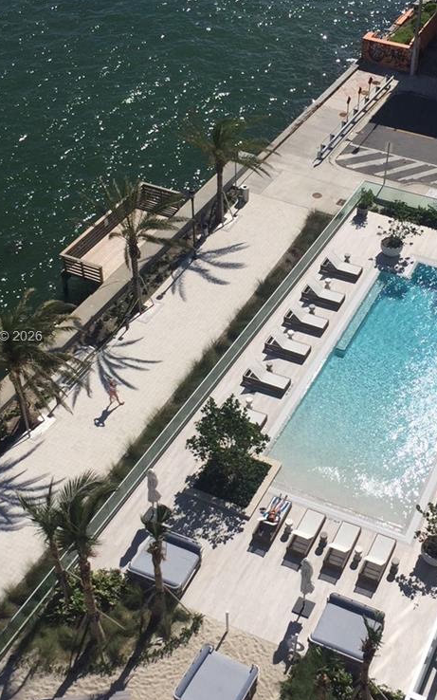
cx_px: 294
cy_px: 338
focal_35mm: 50
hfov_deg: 25.7
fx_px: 953
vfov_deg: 40.3
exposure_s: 1/4950
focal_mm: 4.15
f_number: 2.2
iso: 32
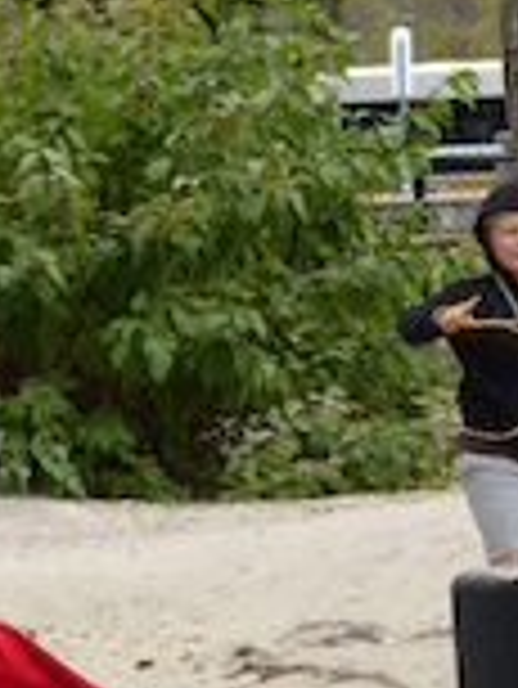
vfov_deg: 4.8
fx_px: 8169
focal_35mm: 410
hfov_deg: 3.6
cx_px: 437
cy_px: 297
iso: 100
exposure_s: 1/640
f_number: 2.8
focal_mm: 28.3
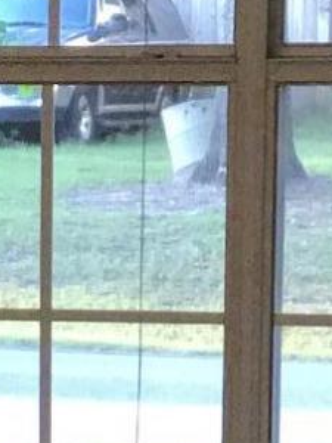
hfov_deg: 3.9
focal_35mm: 380
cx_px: -348
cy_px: 994
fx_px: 4859
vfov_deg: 5.1
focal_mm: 6.6
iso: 160
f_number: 2.8
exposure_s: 1/60
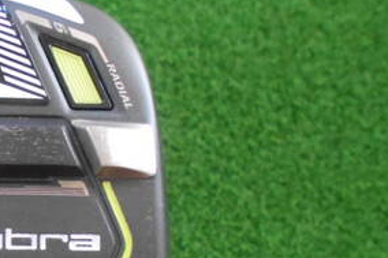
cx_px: -14
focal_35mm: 61
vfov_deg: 21.3
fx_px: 657
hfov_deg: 30.2
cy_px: 274
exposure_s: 1/160
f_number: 3.2
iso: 800
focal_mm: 4.6
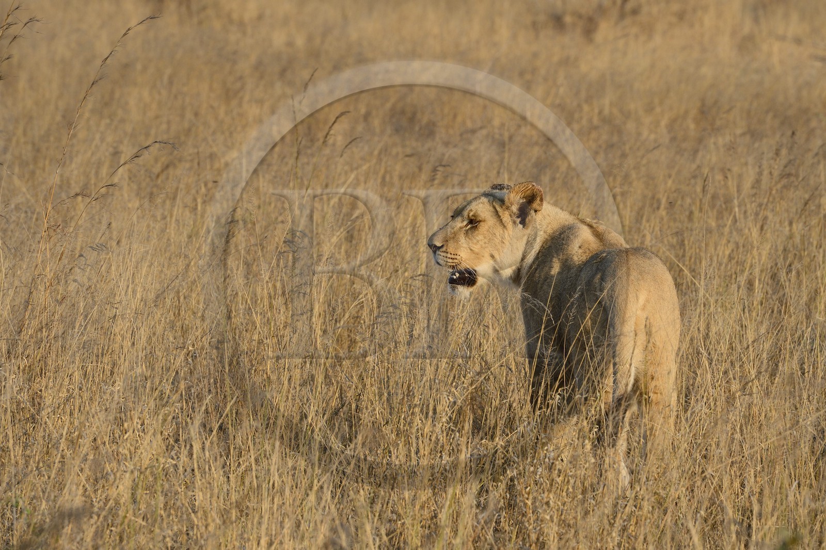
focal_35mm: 200
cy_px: 275
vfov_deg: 6.9
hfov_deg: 10.3
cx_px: 413
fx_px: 4588
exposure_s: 1/400
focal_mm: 200
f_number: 10
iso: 400
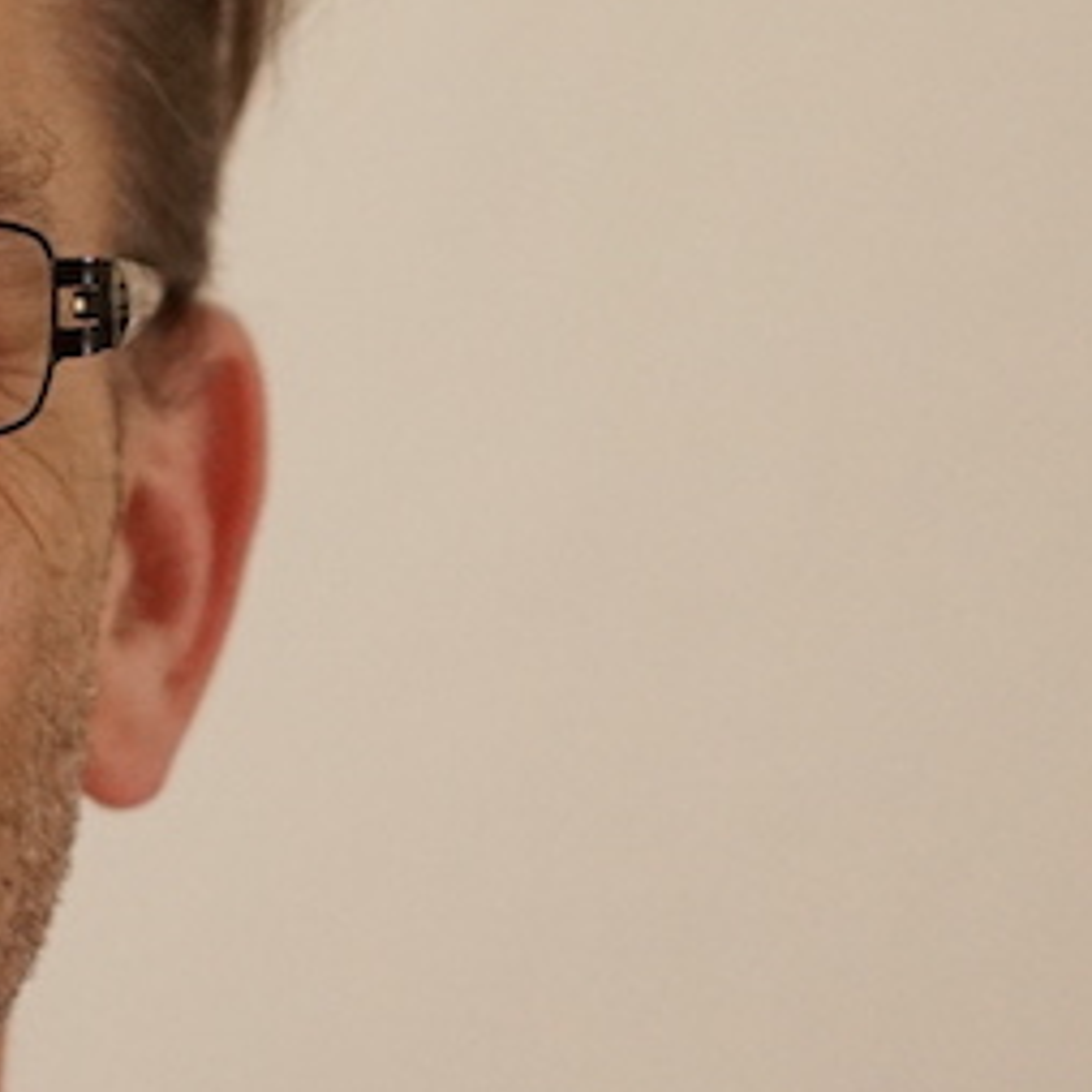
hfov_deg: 6.2
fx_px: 9922
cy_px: 434
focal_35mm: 278
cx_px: -512
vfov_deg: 6.3
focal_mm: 56
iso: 1600
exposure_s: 1/30
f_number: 1.7
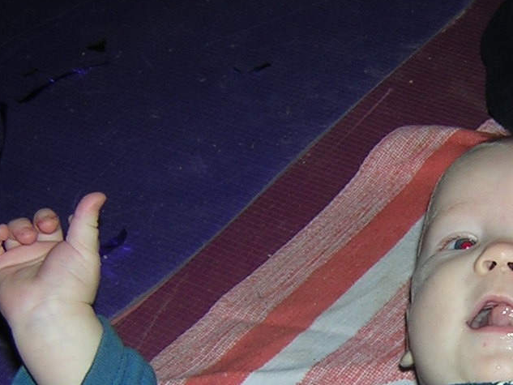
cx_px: 532
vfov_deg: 16.1
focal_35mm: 91
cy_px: 320
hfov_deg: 20.7
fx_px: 1349
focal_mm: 4.7
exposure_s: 1/60.1
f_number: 2.6
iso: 100
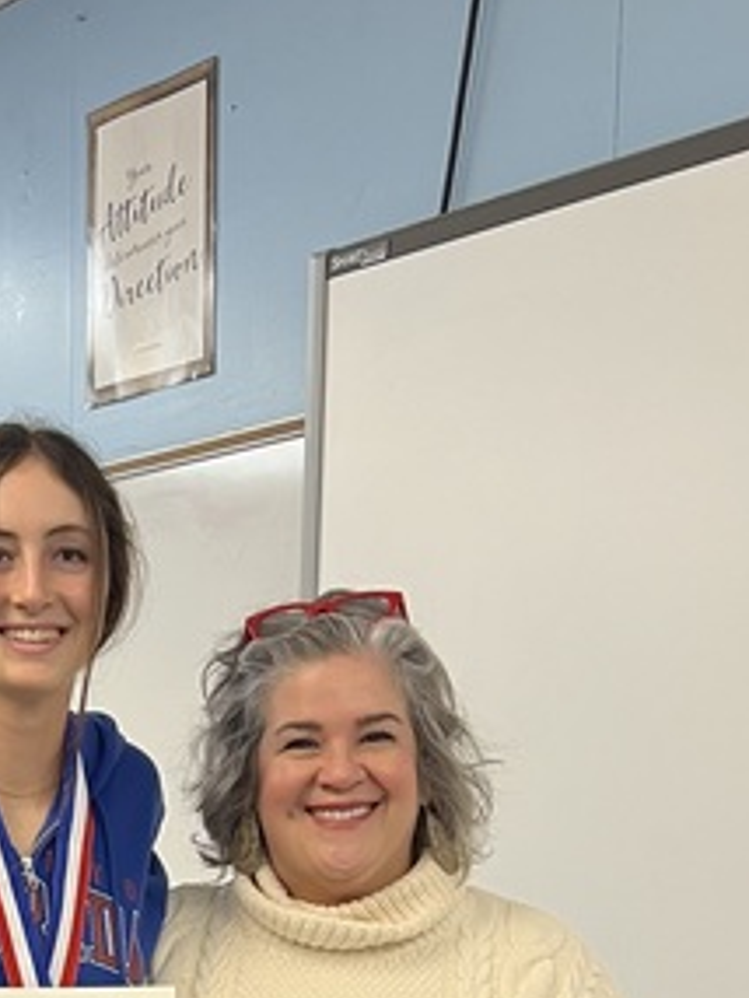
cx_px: -74
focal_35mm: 73
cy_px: 1103
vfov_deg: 24.8
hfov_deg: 19.3
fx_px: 2104
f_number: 1.5
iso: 100
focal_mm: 5.7
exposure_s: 1/60
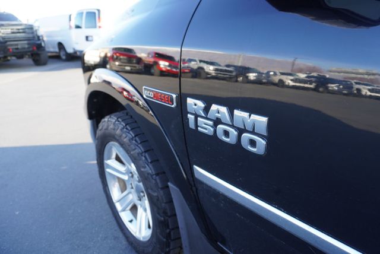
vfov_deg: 53.2
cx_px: 190
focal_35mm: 24
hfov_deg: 73.7
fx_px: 254
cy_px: 127
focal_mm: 16
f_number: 4
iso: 100
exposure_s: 1/60
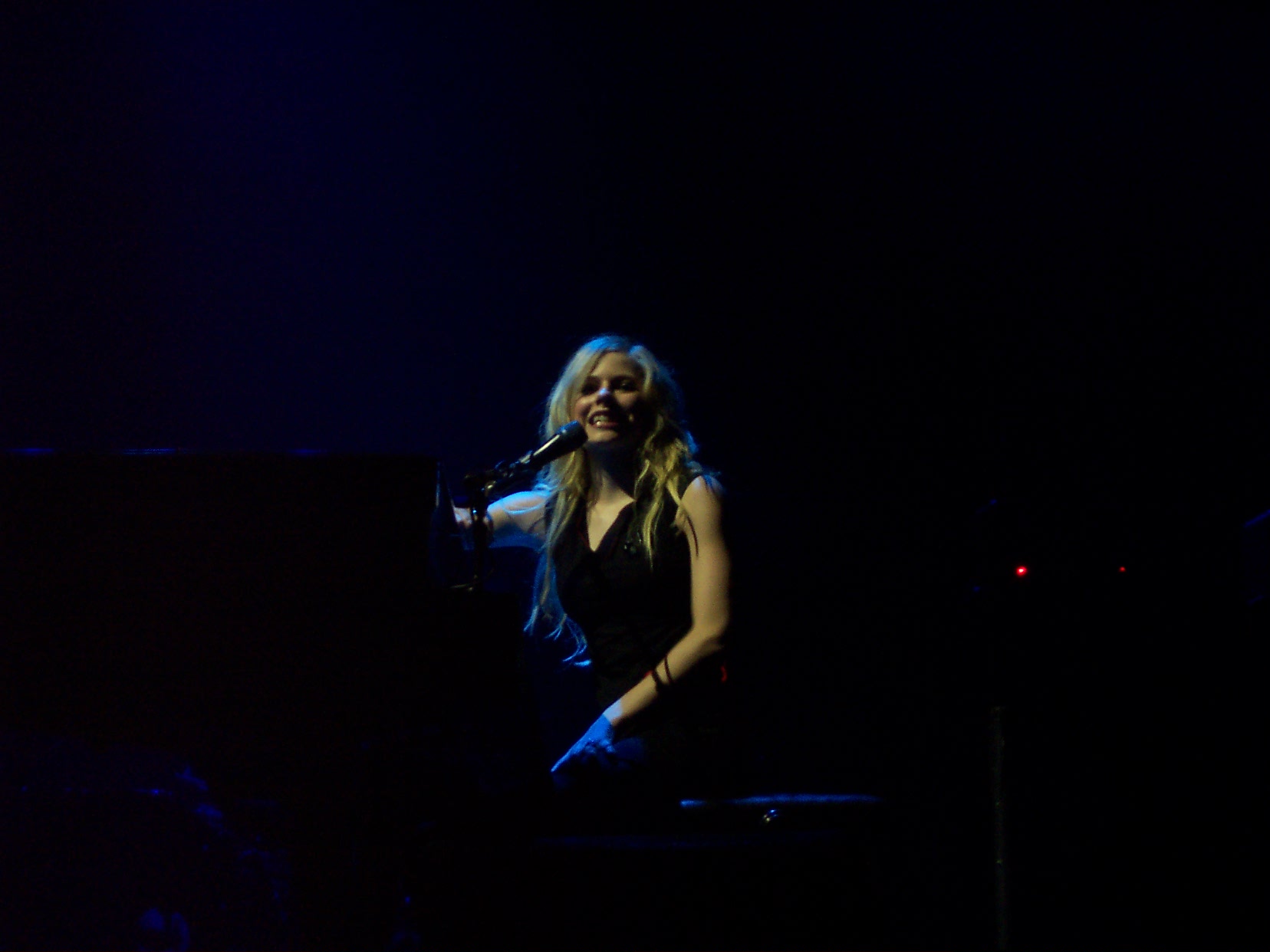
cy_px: 476
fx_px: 3265
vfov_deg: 16.6
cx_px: 635
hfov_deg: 22.0
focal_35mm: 89
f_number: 4.1
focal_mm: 13.5
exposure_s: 1/60
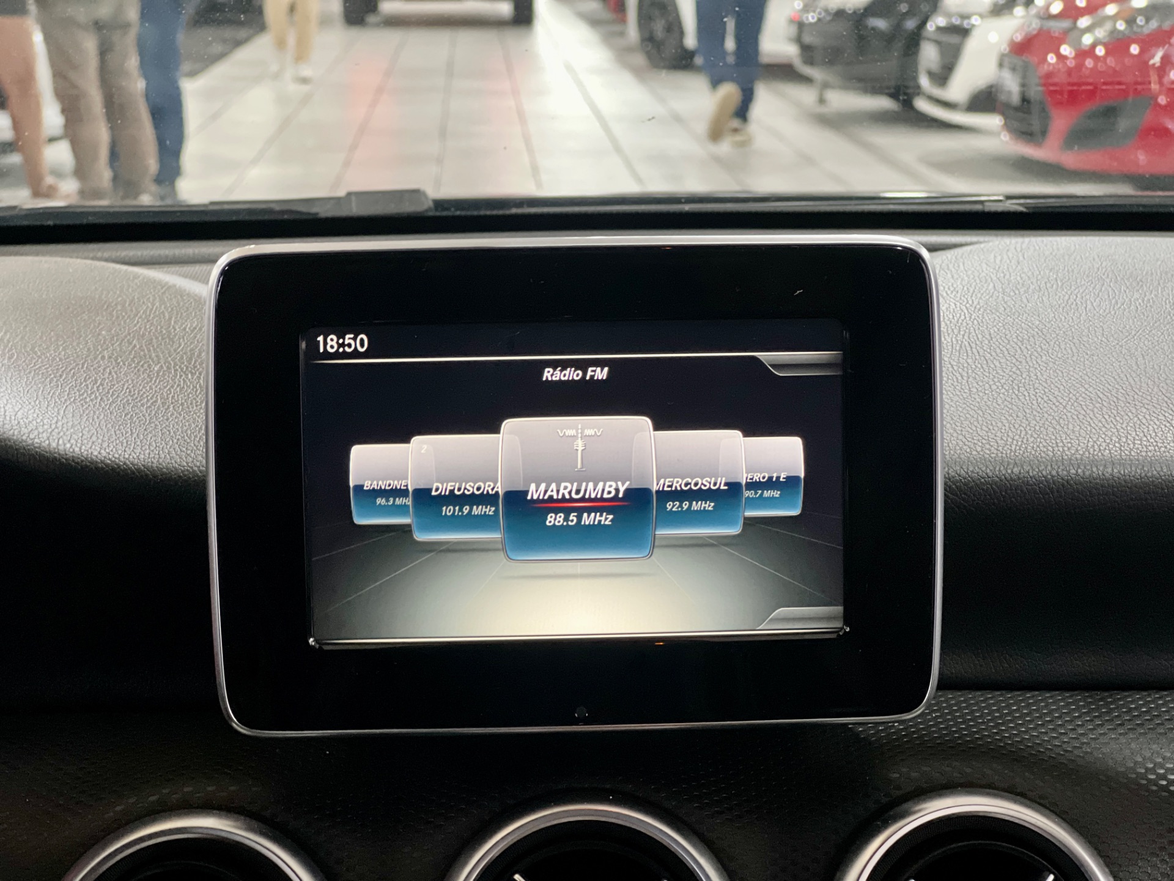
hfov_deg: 25.3
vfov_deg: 19.1
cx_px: 587
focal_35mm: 77
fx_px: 2611
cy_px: 440
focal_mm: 9
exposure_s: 1/17
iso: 400
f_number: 2.8
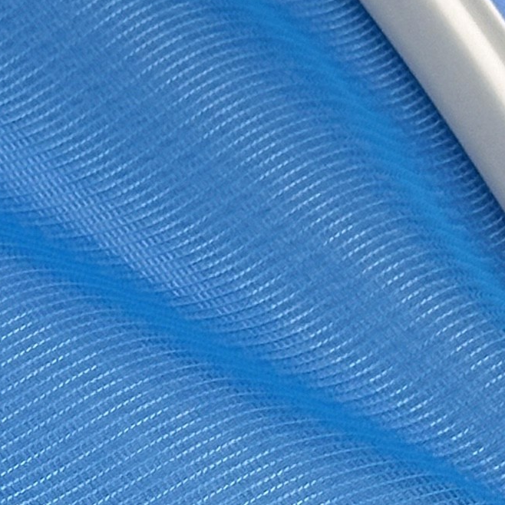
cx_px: -213
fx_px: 4291
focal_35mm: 260
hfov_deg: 6.7
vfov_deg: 6.7
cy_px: 648
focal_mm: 6.86
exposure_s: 1/116
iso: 40
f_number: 1.78
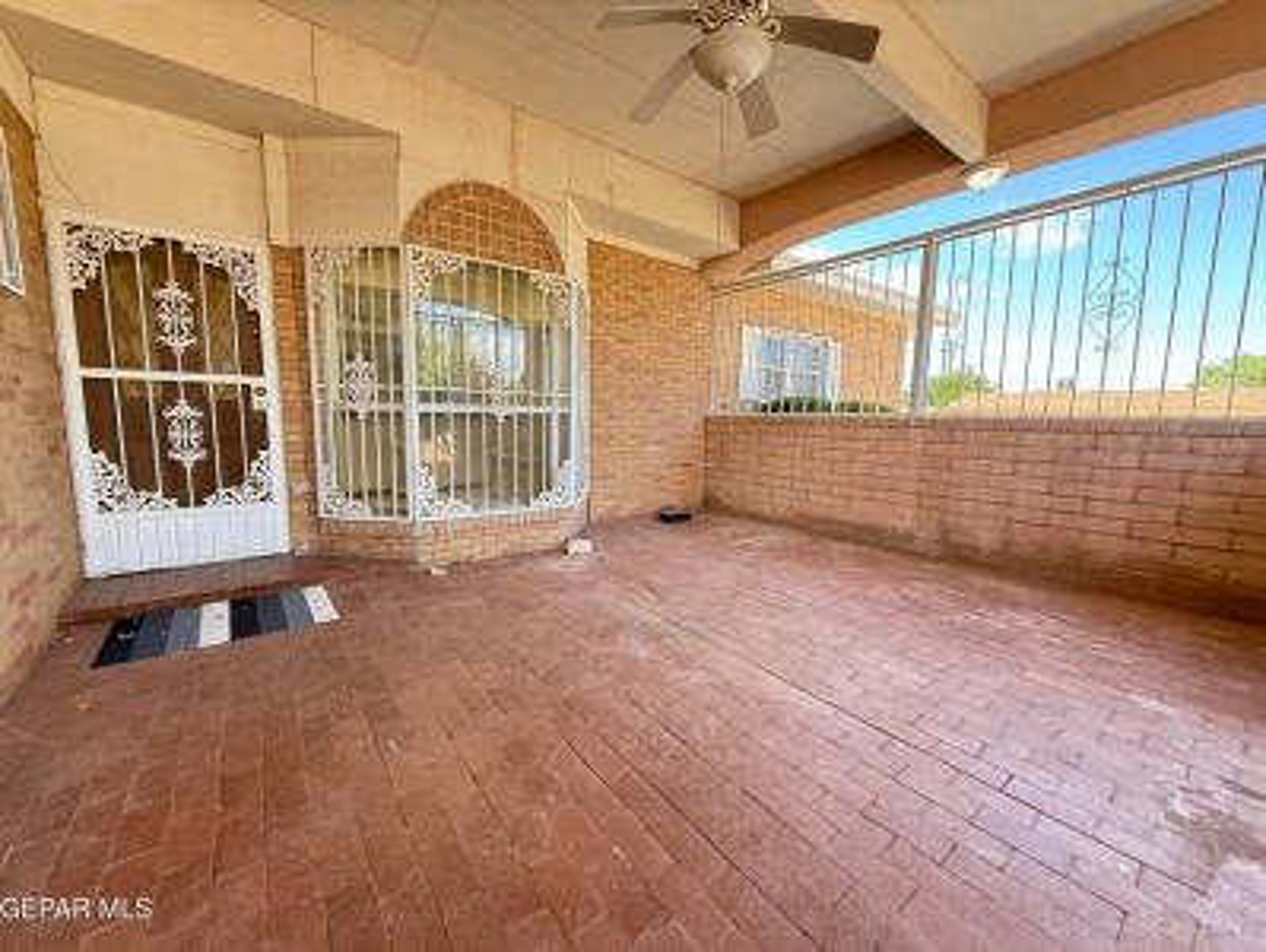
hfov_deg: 102.0
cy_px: 476
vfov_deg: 85.8
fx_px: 512
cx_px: 633
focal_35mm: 14
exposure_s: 1/99
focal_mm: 2.22
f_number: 2.2
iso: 80
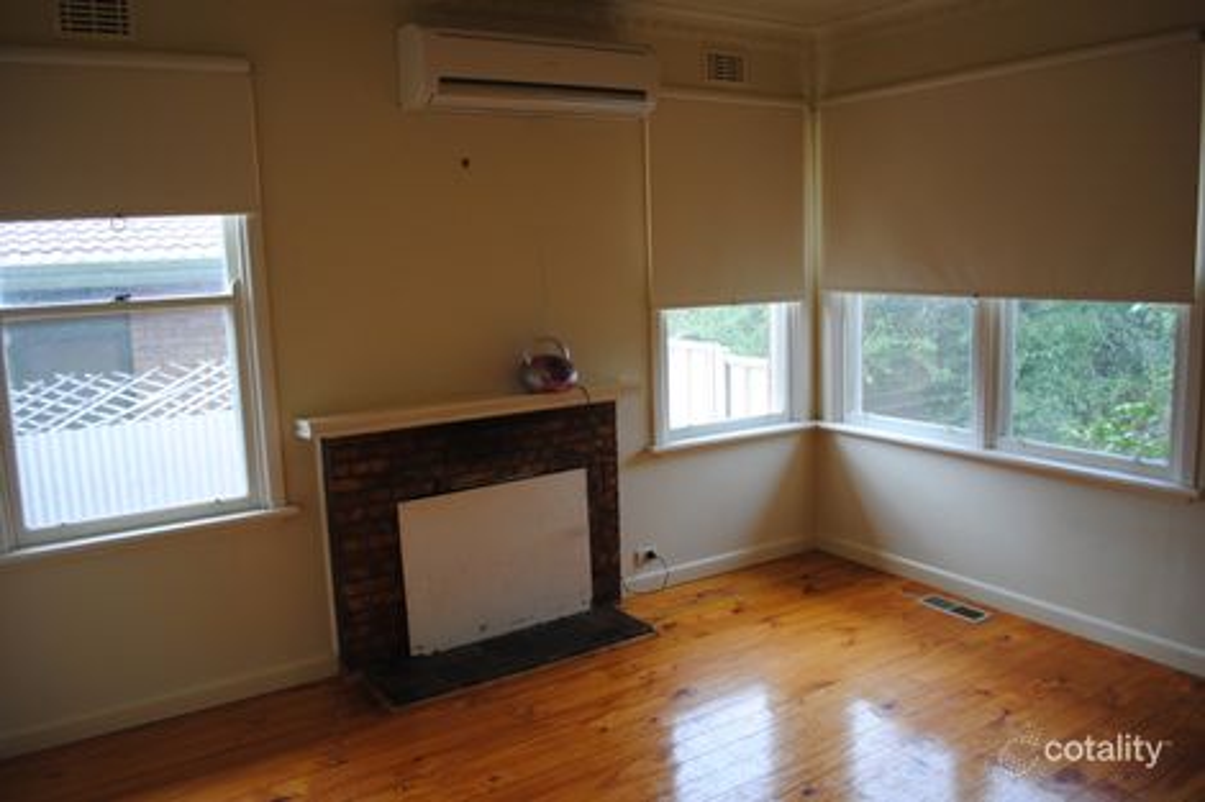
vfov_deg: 47.9
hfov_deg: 67.4
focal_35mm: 27
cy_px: 401
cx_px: 602
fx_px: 903
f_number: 3.5
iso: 200
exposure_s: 1/50
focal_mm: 18
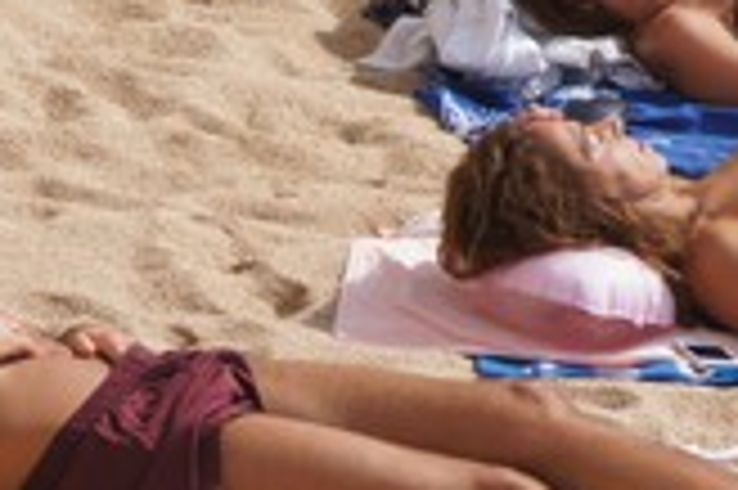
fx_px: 17182
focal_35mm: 839
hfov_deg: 2.5
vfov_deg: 1.6
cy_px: 272
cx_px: 270
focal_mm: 200
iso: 100
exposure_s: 1/500
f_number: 6.3
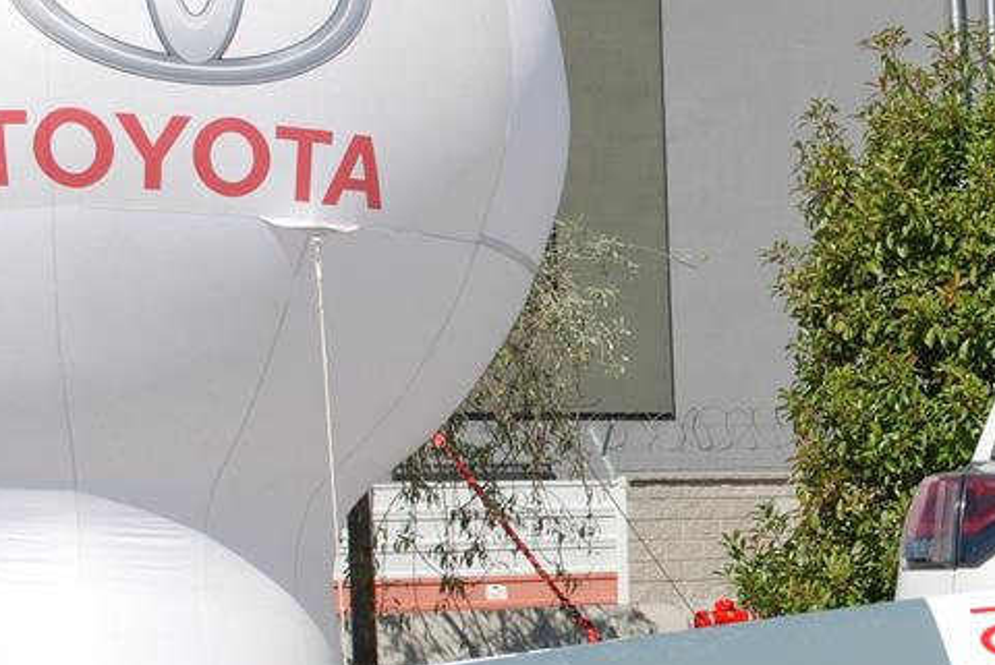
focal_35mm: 96
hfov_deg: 20.3
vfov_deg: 14.3
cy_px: 387
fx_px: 2656
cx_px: 1086
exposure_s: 1/250
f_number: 8
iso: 100
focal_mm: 24
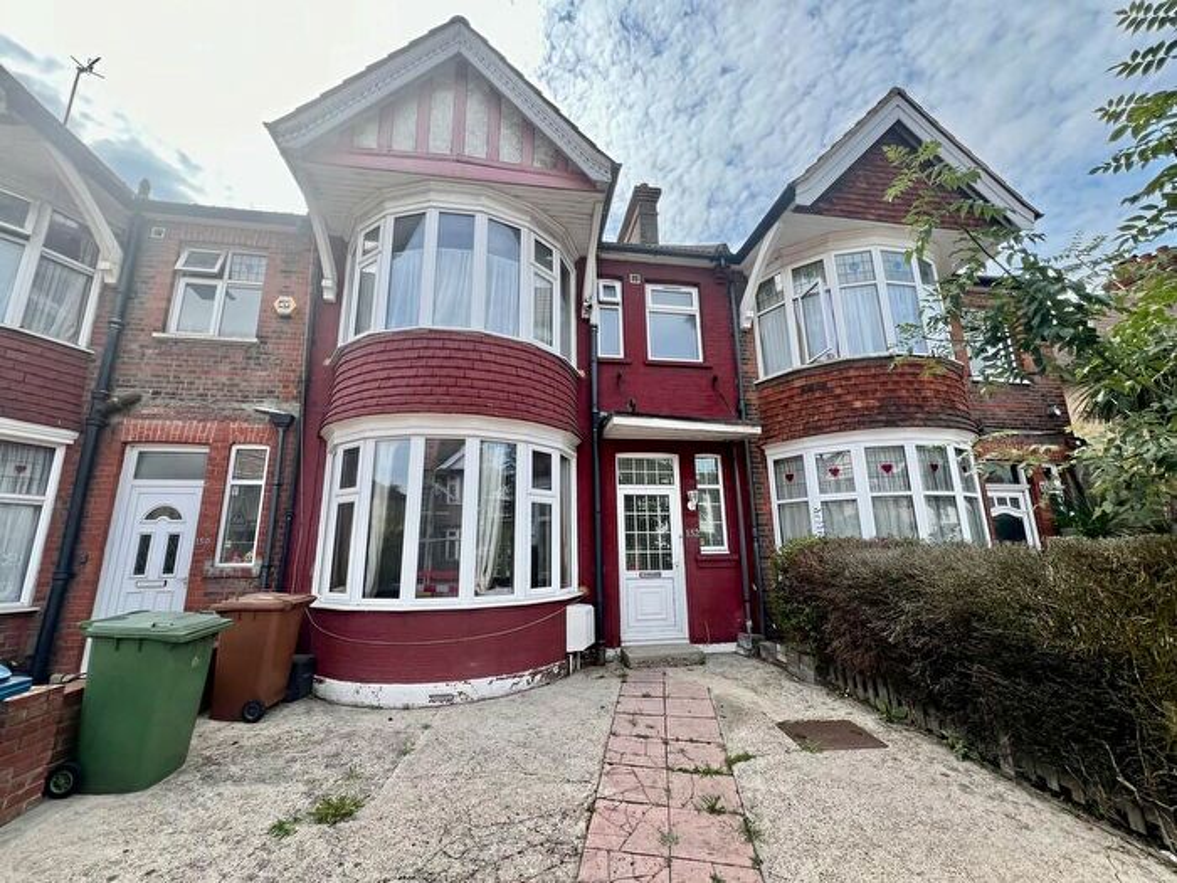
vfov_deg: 89.9
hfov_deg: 106.2
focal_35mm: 13
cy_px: 442
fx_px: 442
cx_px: 588
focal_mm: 1.57
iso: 32
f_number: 1.8
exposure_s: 1/541
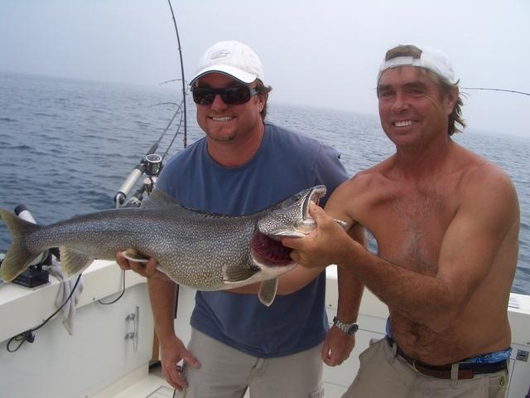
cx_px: 265
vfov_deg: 40.7
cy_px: 199
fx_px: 536
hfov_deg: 52.6
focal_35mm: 35
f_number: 4.3
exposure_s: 1/400
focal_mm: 5.8
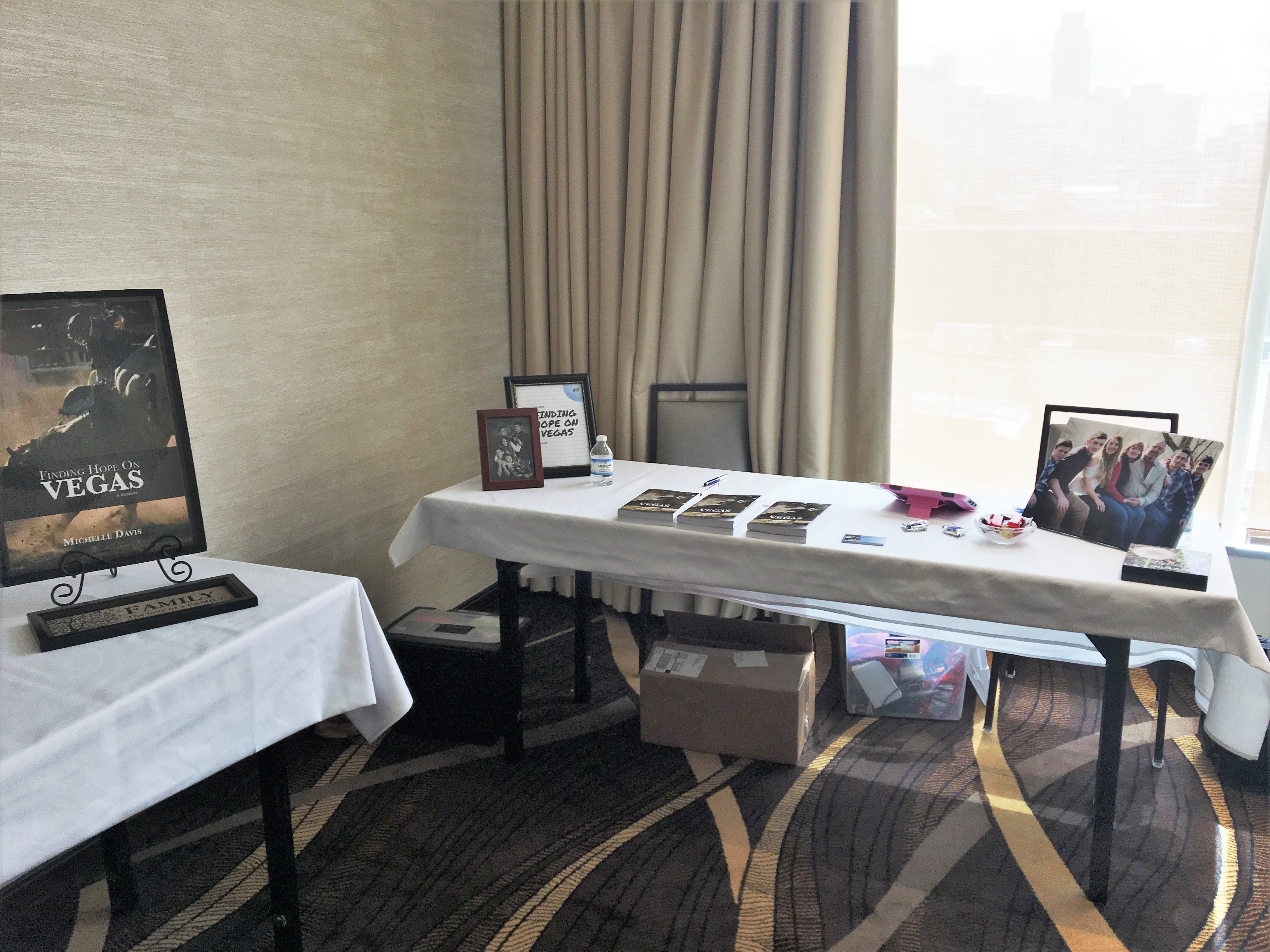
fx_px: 1064
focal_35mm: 29
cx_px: 635
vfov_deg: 48.2
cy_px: 476
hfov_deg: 61.7
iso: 25
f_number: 2.2
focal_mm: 4.15
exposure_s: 1/120
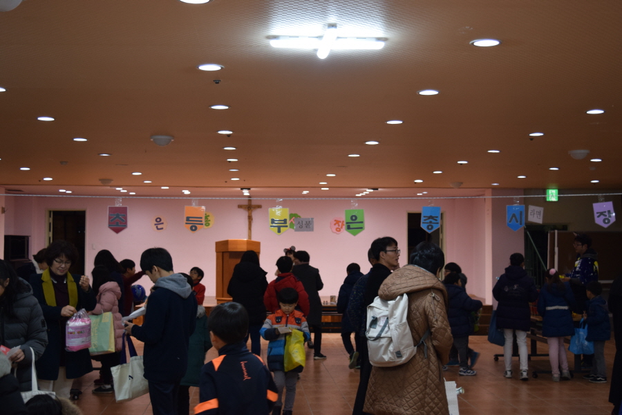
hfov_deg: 38.9
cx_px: 311
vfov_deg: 26.5
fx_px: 881
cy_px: 208
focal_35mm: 51
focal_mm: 34
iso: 640
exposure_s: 1/60
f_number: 4.5
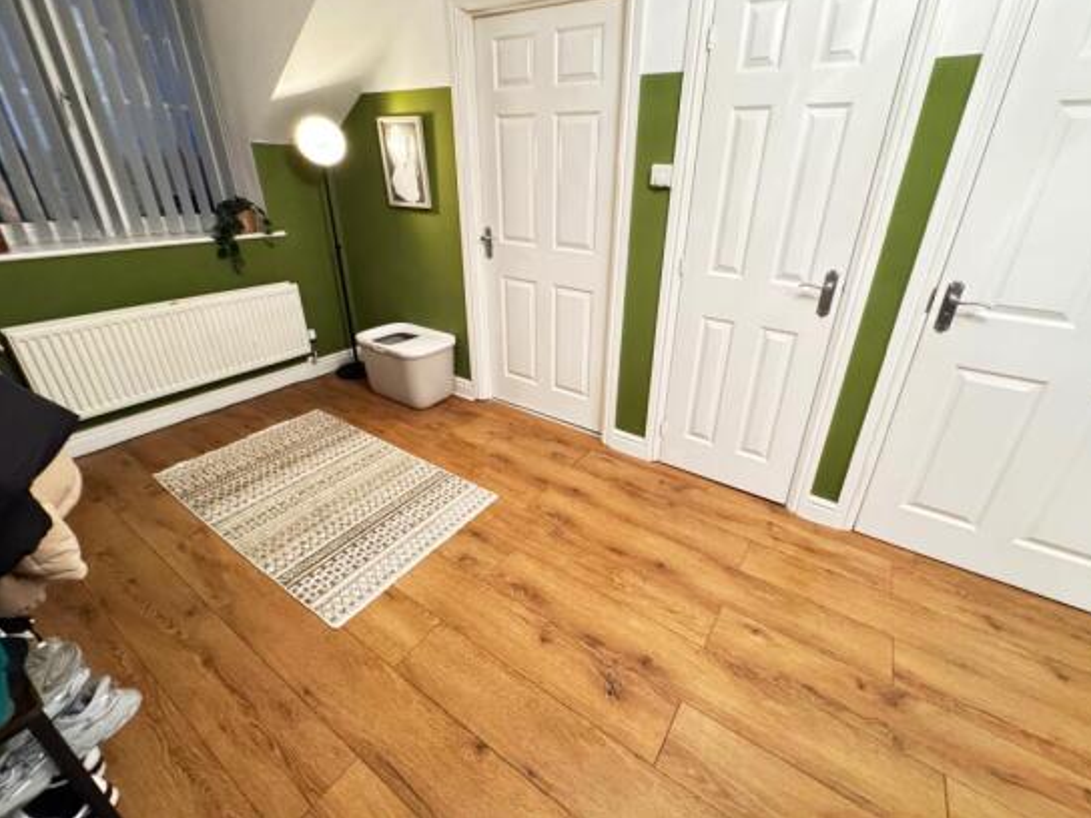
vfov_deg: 81.6
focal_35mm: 15
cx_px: 581
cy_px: 382
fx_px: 473
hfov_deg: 98.0
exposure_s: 1/33
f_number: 2.2
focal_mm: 2.22
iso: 1600
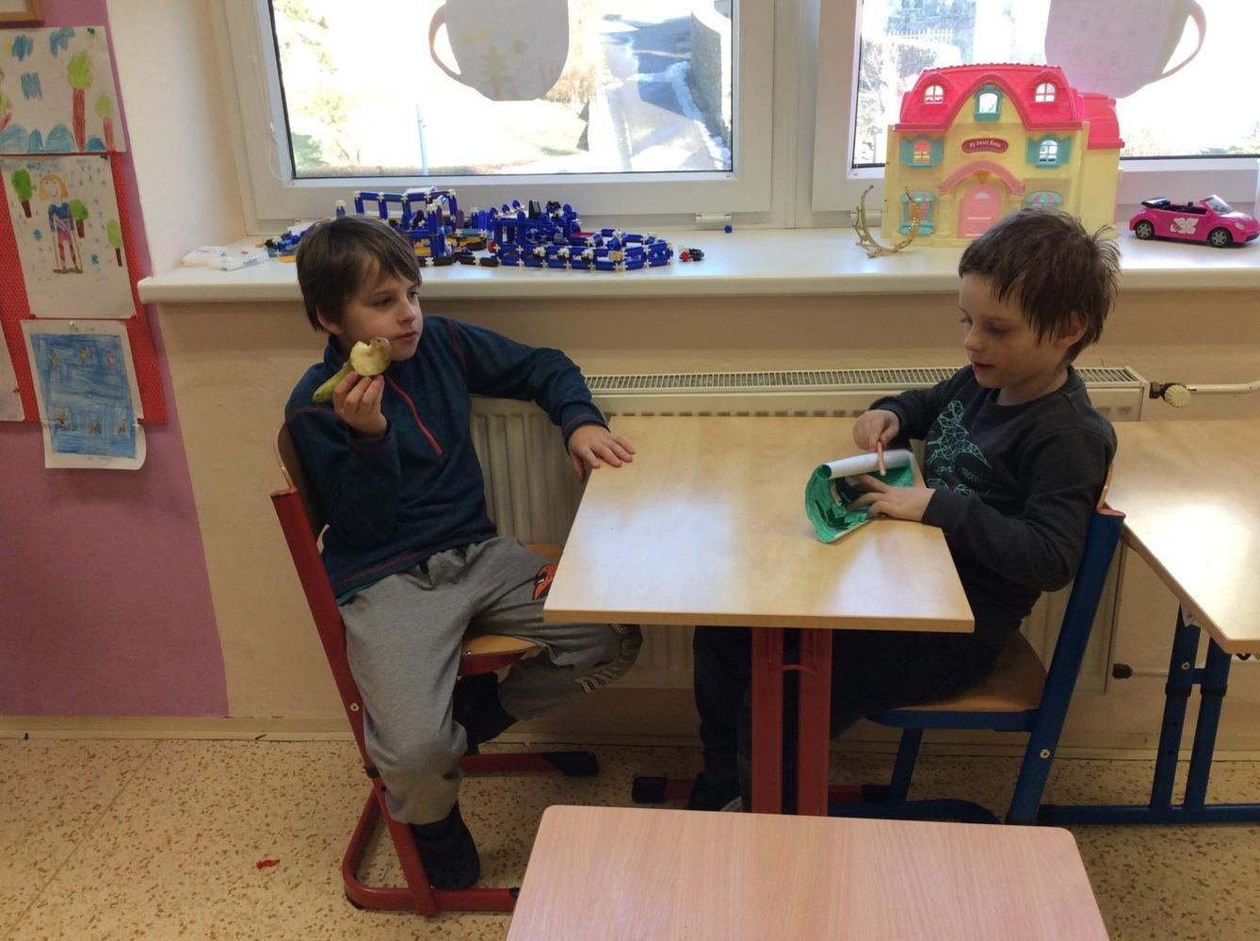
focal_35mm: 32
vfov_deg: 44.0
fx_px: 1163
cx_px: 630
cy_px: 470
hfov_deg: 56.9
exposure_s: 1/100
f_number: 2.4
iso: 50
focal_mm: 3.3
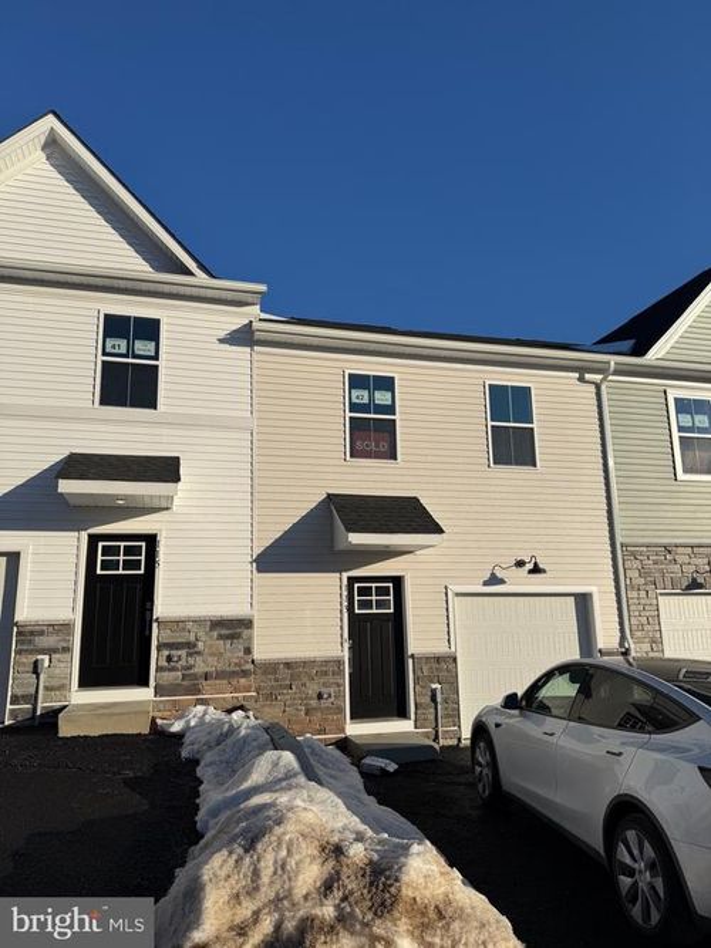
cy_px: 474
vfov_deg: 71.6
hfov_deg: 56.8
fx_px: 657
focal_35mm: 24
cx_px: 356
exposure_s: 1/9091
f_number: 1.78
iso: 80
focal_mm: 6.76
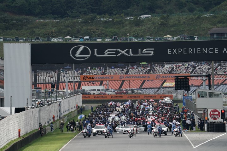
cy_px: 76
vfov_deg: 2.3
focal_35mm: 600
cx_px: 114
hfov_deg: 3.4
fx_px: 3783
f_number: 8
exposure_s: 1/1000
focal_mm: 600
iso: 400
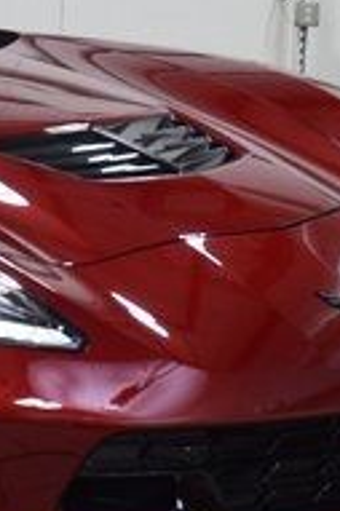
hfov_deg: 9.1
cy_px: 170
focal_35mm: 146
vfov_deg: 14.1
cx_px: -238
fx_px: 2067
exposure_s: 1/60
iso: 1600
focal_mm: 29
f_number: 6.3
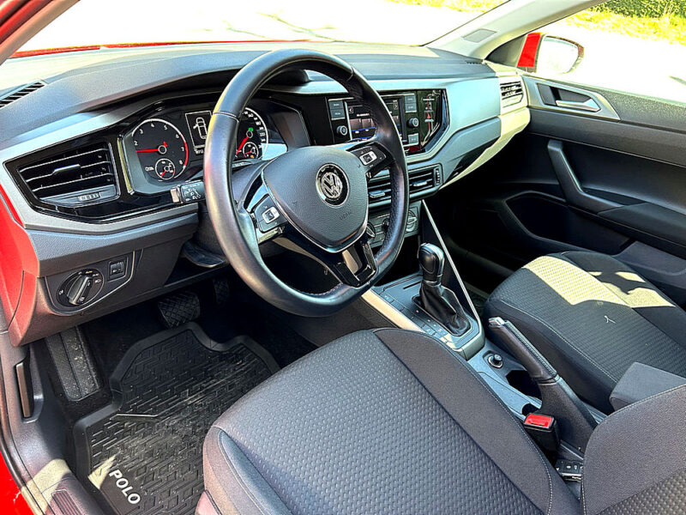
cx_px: 343
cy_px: 258
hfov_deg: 67.3
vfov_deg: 53.1
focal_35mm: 26
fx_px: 515
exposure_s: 1/118
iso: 125
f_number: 1.5
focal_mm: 5.7
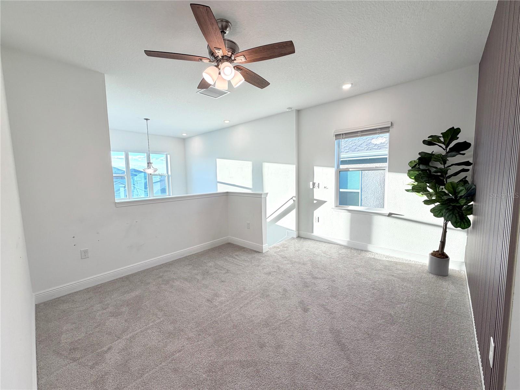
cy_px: 195
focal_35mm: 14
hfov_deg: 102.1
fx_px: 210
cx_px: 260
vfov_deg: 85.7
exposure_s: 1/120
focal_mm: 2.22
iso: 80
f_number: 2.2
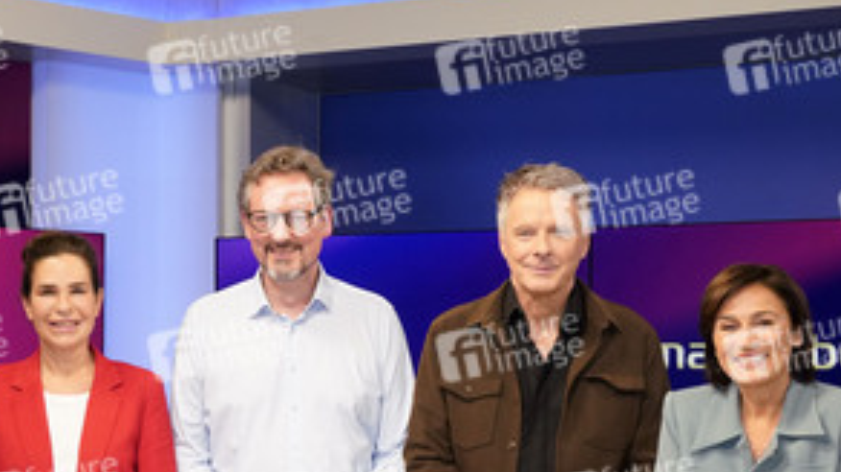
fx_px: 1226
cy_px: 420
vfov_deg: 21.4
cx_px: 261
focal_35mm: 55
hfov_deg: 37.3
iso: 2000
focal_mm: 34
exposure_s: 1/125
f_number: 5
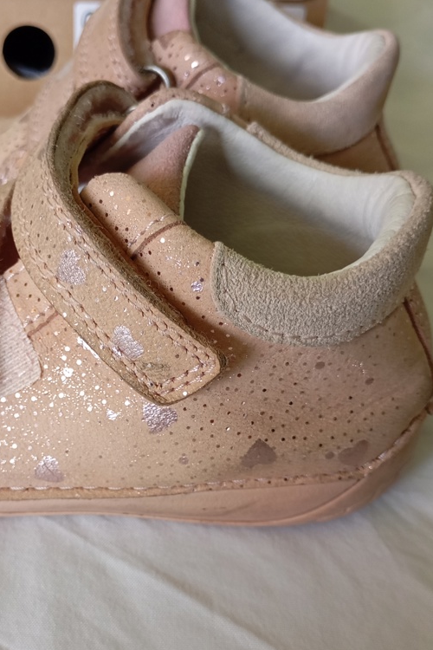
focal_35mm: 42
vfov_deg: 46.2
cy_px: 378
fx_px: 758
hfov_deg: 31.3
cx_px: 101
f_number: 1.8
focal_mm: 4.27
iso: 1190
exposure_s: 1/33.3
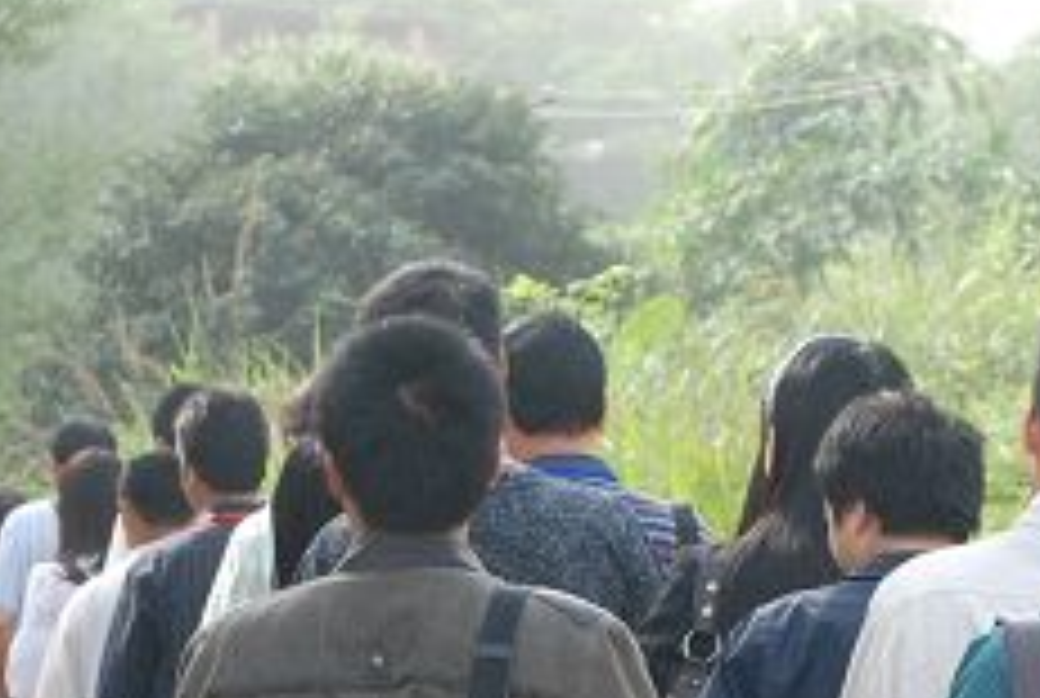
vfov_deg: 5.8
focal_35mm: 236
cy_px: 921
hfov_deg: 8.7
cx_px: 306
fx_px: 6831
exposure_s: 1/200
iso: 400
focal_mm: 52
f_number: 7.1
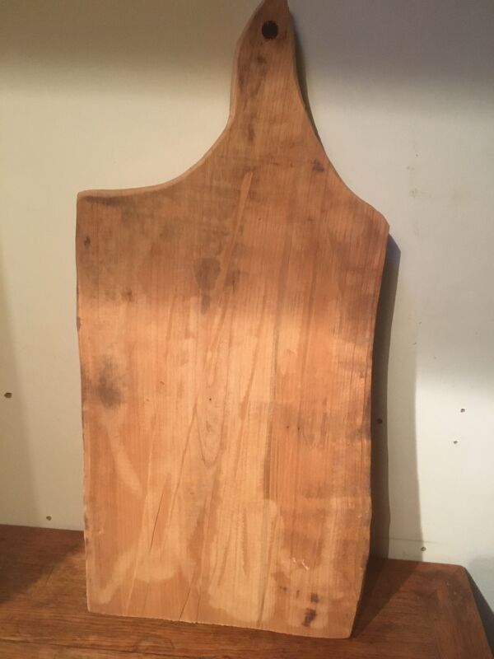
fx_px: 552
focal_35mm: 29
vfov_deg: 61.7
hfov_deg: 48.2
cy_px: 330
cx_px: 247
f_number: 2.2
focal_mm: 4.15
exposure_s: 1/17
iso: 250
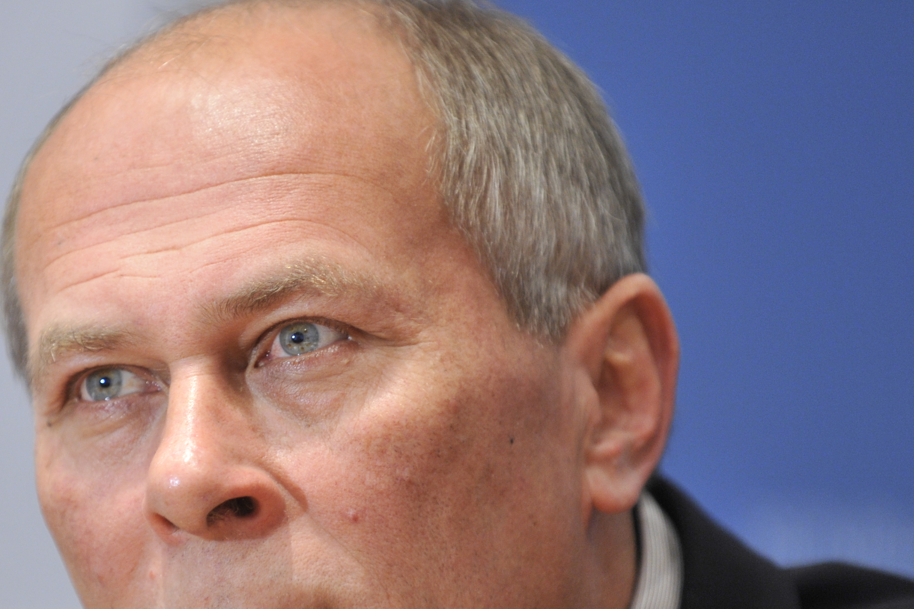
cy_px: 353
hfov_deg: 5.9
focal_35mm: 350
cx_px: 261
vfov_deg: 3.9
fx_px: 8884
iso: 1250
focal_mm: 200
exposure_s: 1/80
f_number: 2.8
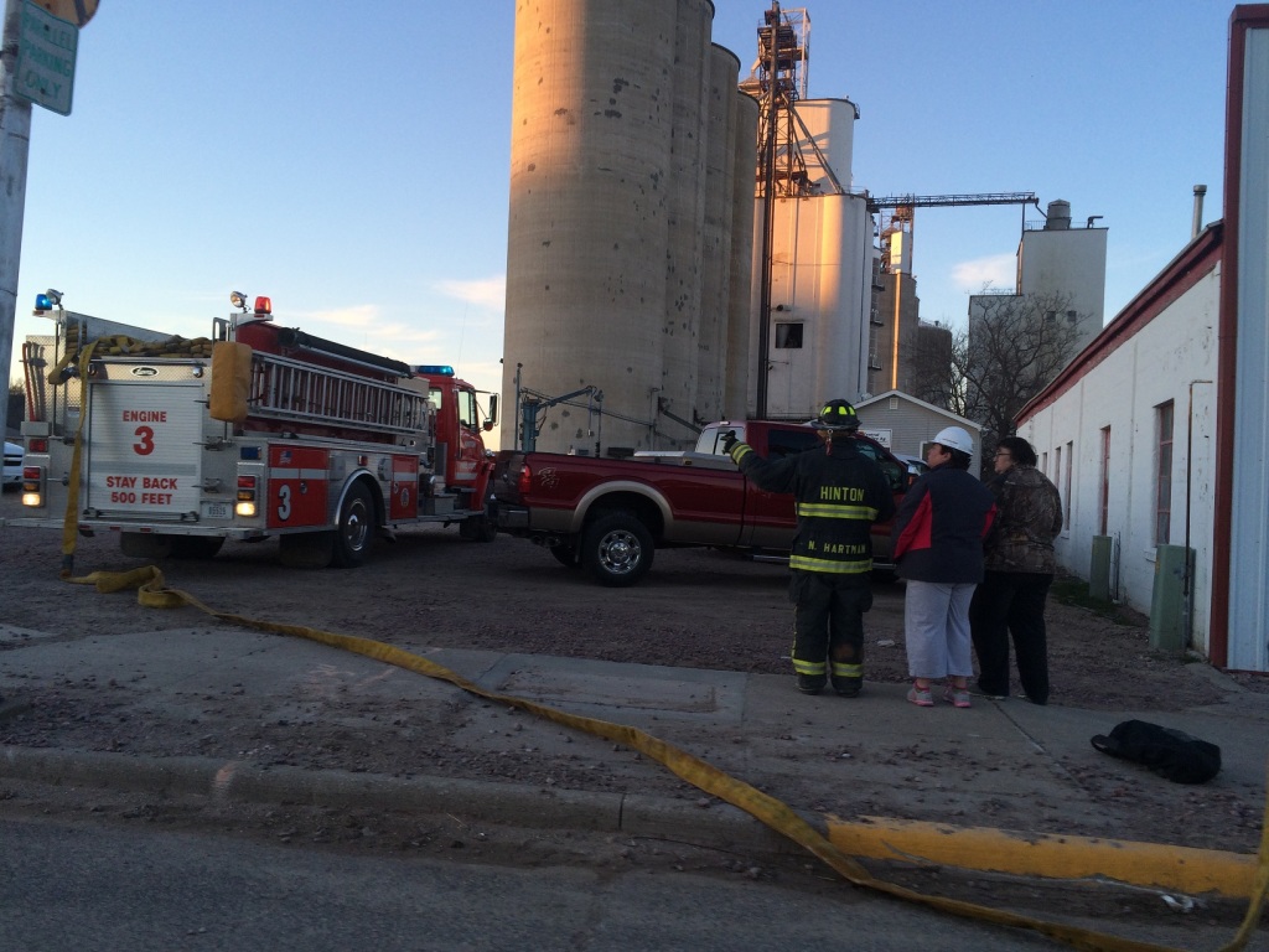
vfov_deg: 48.2
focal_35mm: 29
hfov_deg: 61.7
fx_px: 1063
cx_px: 634
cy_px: 476
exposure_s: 1/246
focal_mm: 4.15
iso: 32
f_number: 2.2
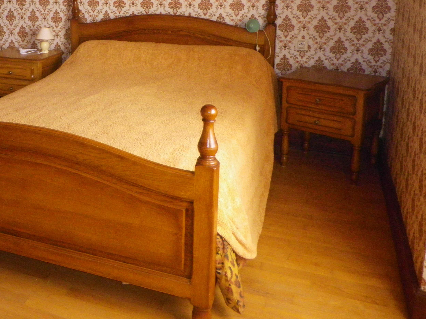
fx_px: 554
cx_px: 84
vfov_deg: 31.5
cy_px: 73
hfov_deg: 40.3
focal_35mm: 45
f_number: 2.6
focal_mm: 4.9
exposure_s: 1/60
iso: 400
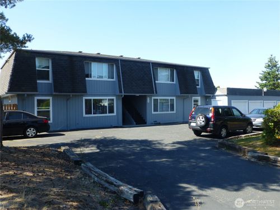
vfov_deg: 46.8
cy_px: 105
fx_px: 243
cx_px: 140
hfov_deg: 60.0
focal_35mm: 30
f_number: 4
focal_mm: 5.4
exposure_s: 1/320
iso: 100
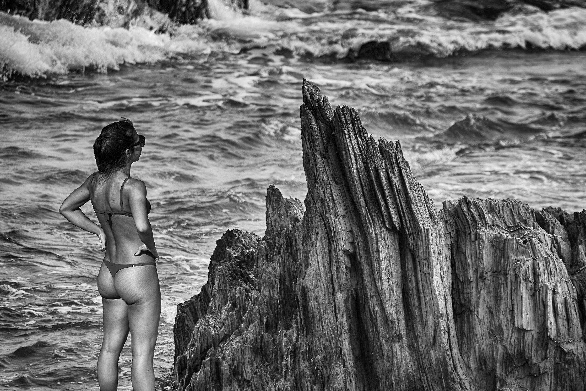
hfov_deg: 6.4
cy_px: 186
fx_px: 5244
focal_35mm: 322
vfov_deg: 4.3
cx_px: 298
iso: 250
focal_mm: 300
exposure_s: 1/500
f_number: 5.6
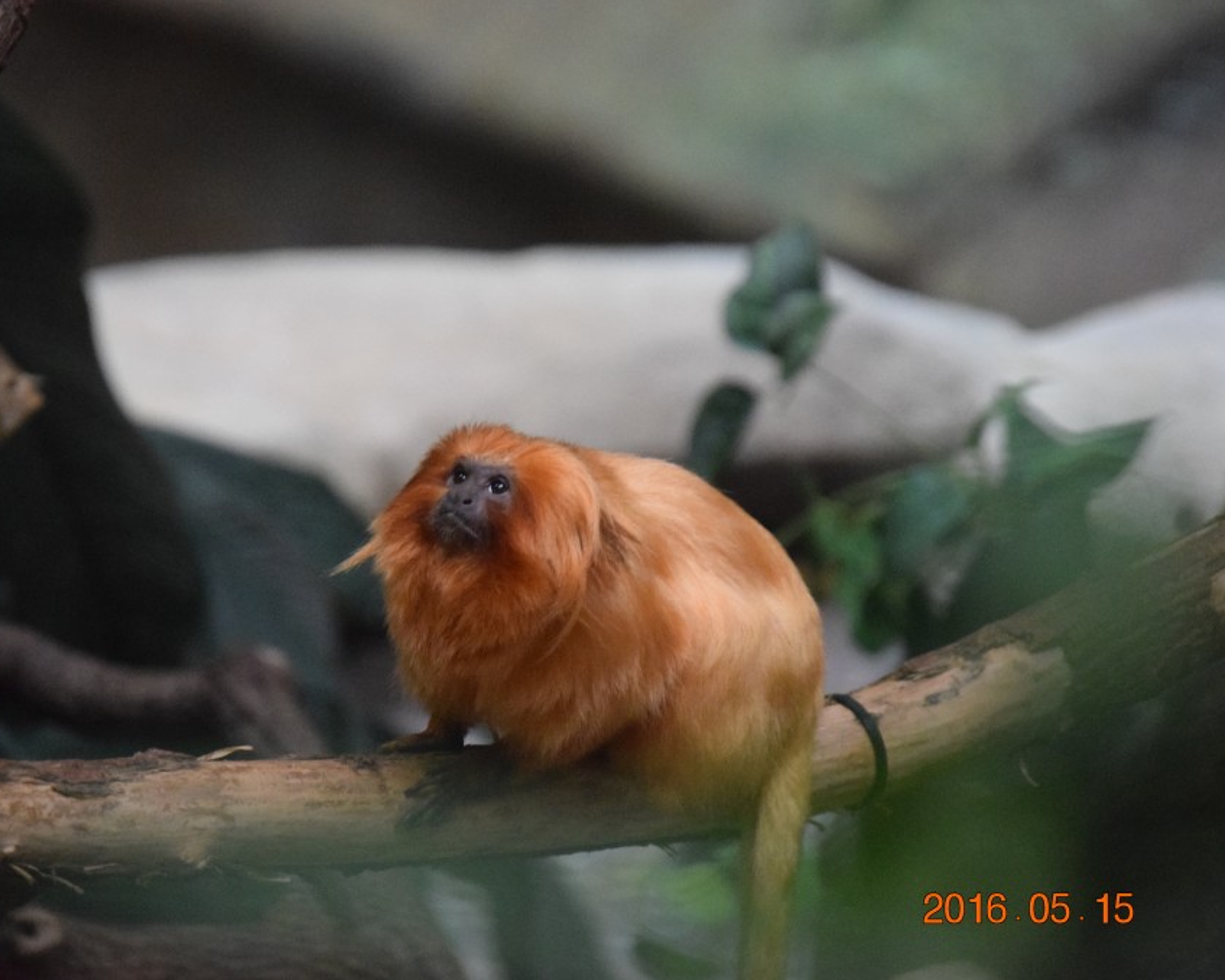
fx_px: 12324
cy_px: 490
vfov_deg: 4.6
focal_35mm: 340
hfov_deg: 5.7
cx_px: 534
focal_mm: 200
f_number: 5.6
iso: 6400
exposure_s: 1/400
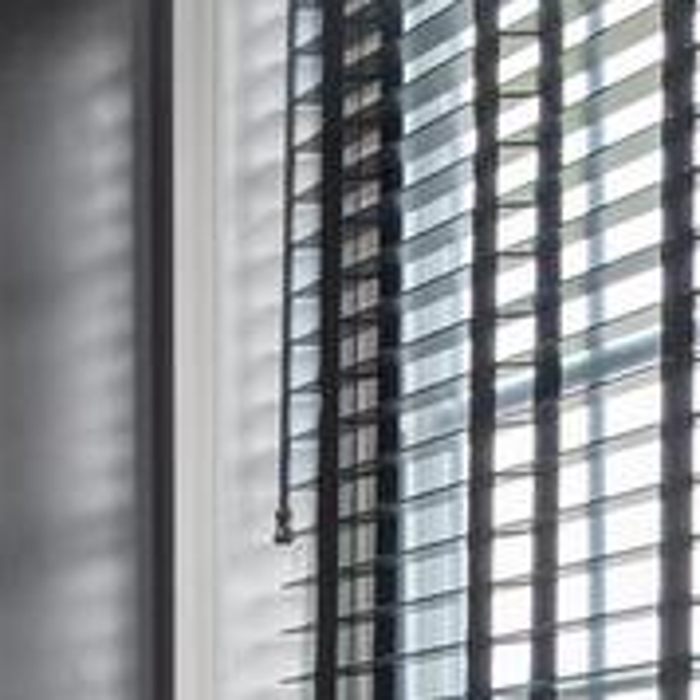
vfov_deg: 13.2
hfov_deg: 11.2
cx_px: -1109
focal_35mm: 124
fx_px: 2837
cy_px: 1089
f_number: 9
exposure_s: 2
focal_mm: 18
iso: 400
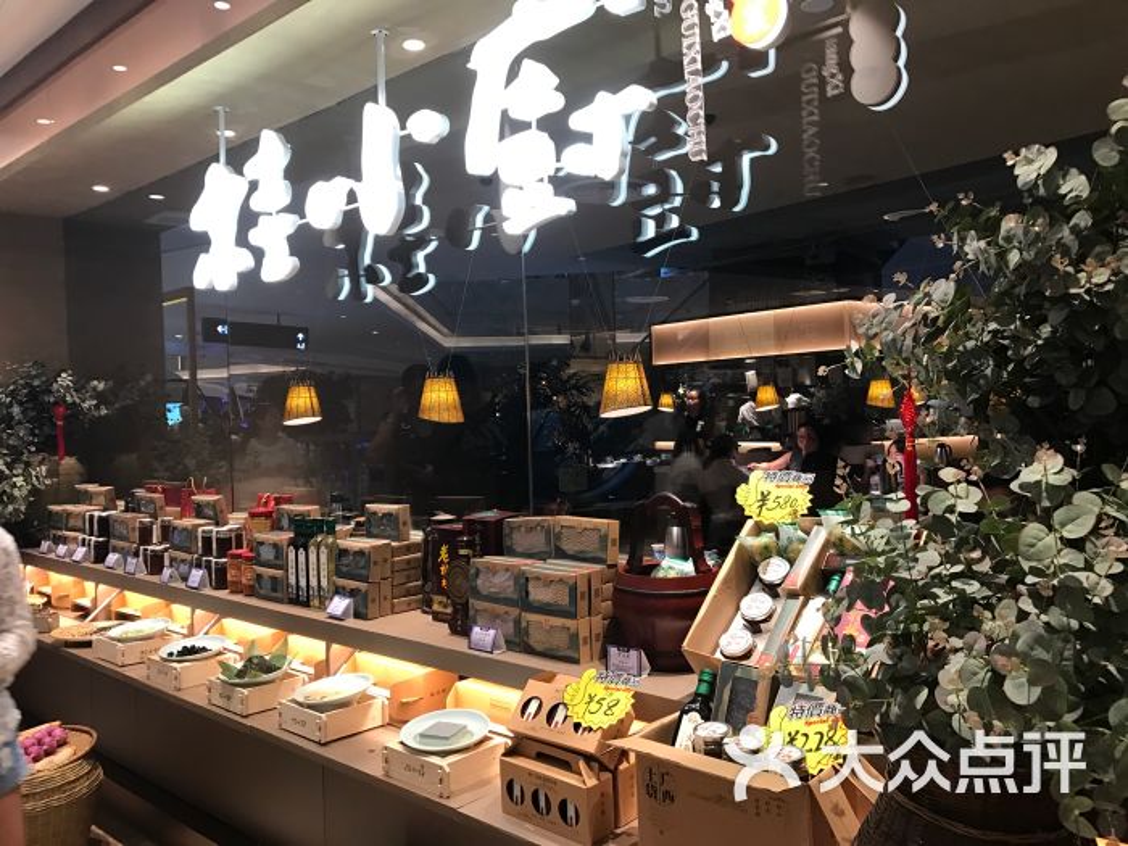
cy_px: 423
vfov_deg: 49.7
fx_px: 912
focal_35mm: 28
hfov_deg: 63.4
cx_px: 564
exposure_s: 1/20
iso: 40
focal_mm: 3.99
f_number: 1.8
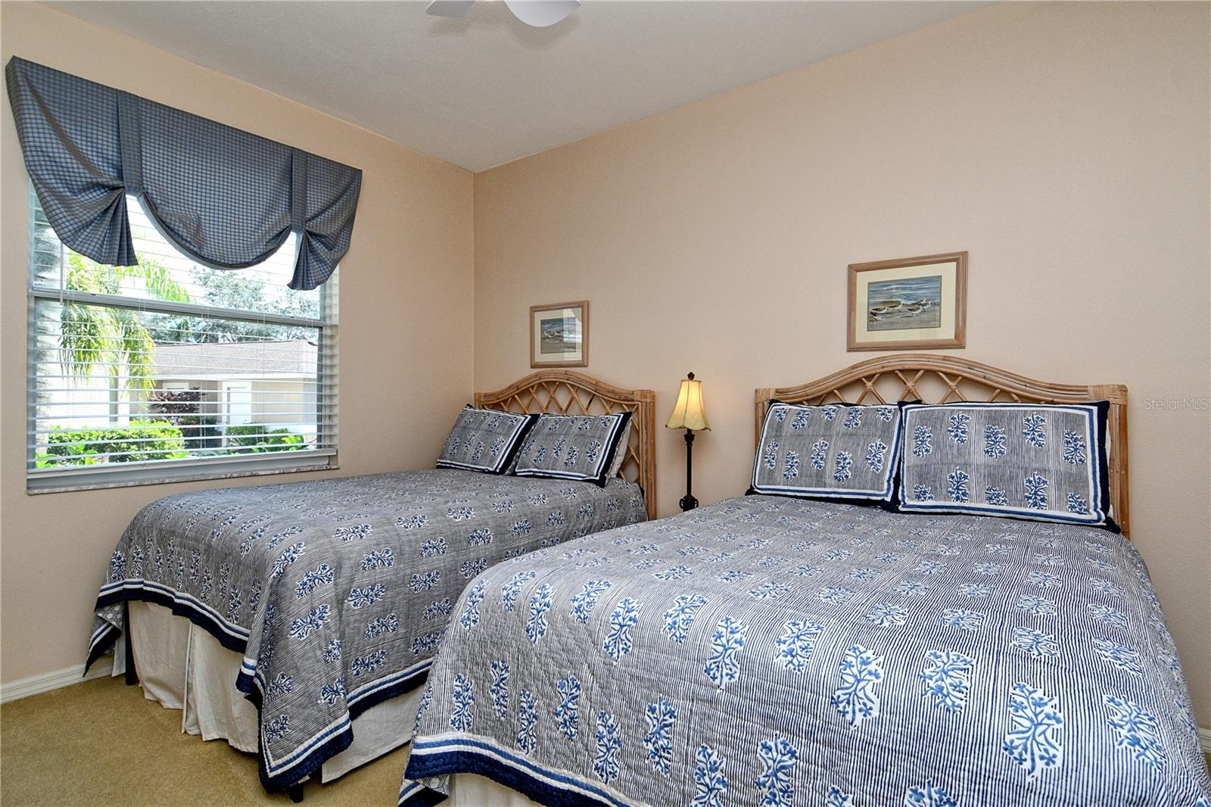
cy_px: 404
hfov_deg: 90.0
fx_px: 605
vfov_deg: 67.4
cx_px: 606
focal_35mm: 18
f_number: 9
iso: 640
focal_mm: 12
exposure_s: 1/250
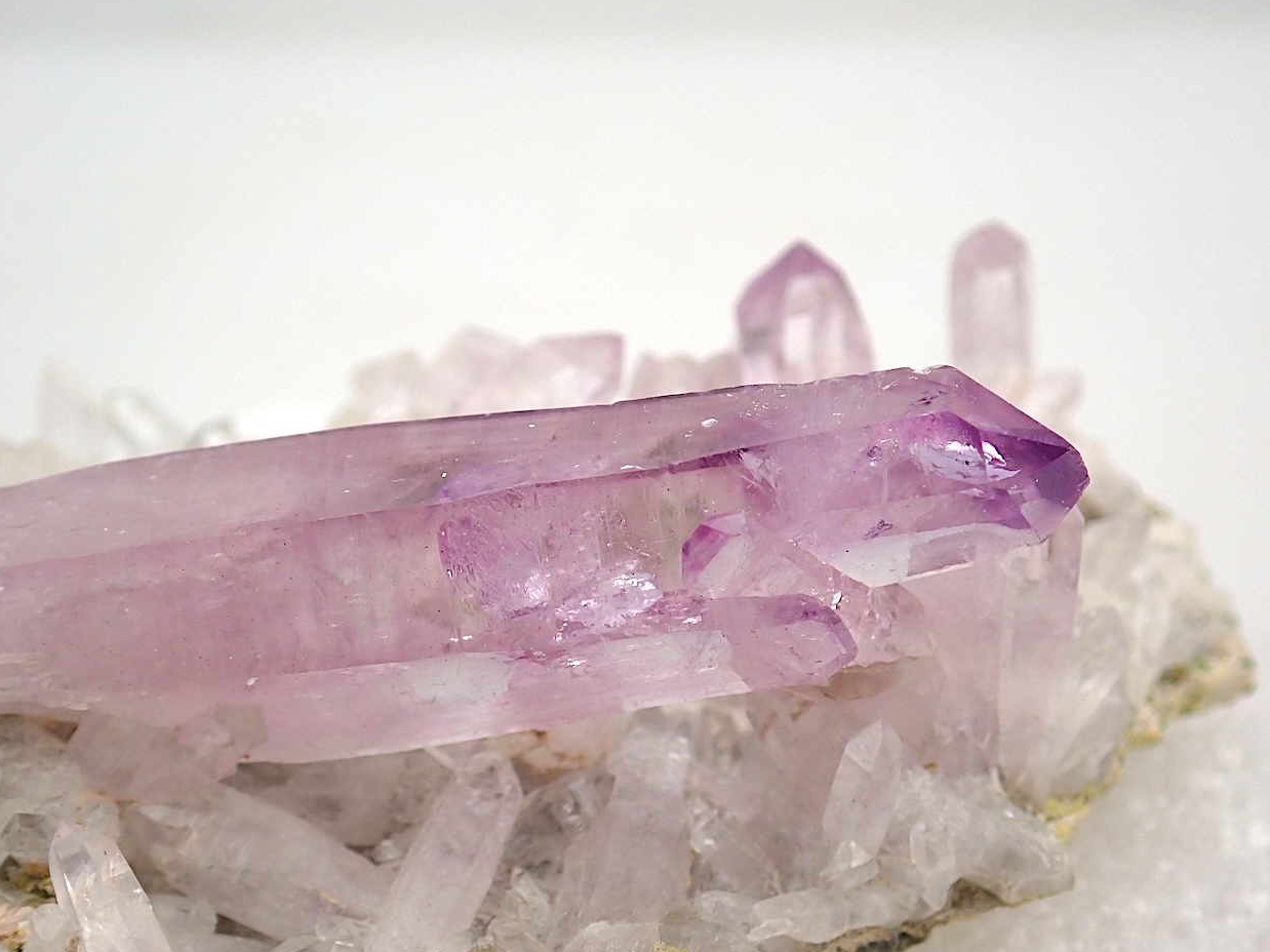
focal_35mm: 101
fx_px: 3705
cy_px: 476
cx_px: 630
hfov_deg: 19.5
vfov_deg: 14.6
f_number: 4.9
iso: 200
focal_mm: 18
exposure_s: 1/100
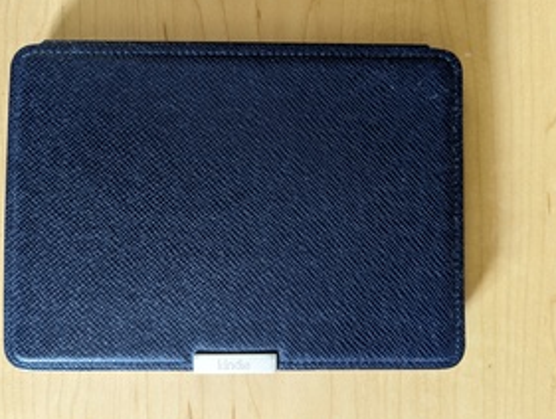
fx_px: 467
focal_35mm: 29
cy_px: 194
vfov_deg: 48.3
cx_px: 281
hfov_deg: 61.6
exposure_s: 1/25.2
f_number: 1.85
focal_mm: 6.81
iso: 351
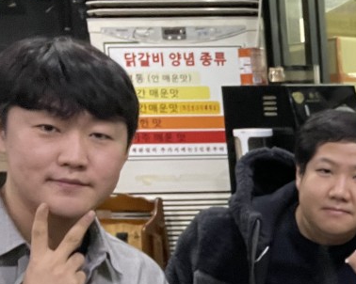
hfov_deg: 22.1
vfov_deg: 19.7
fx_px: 800
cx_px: 481
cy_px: 260
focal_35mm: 76
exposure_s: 1/30
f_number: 2.2
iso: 500
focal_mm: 2.71
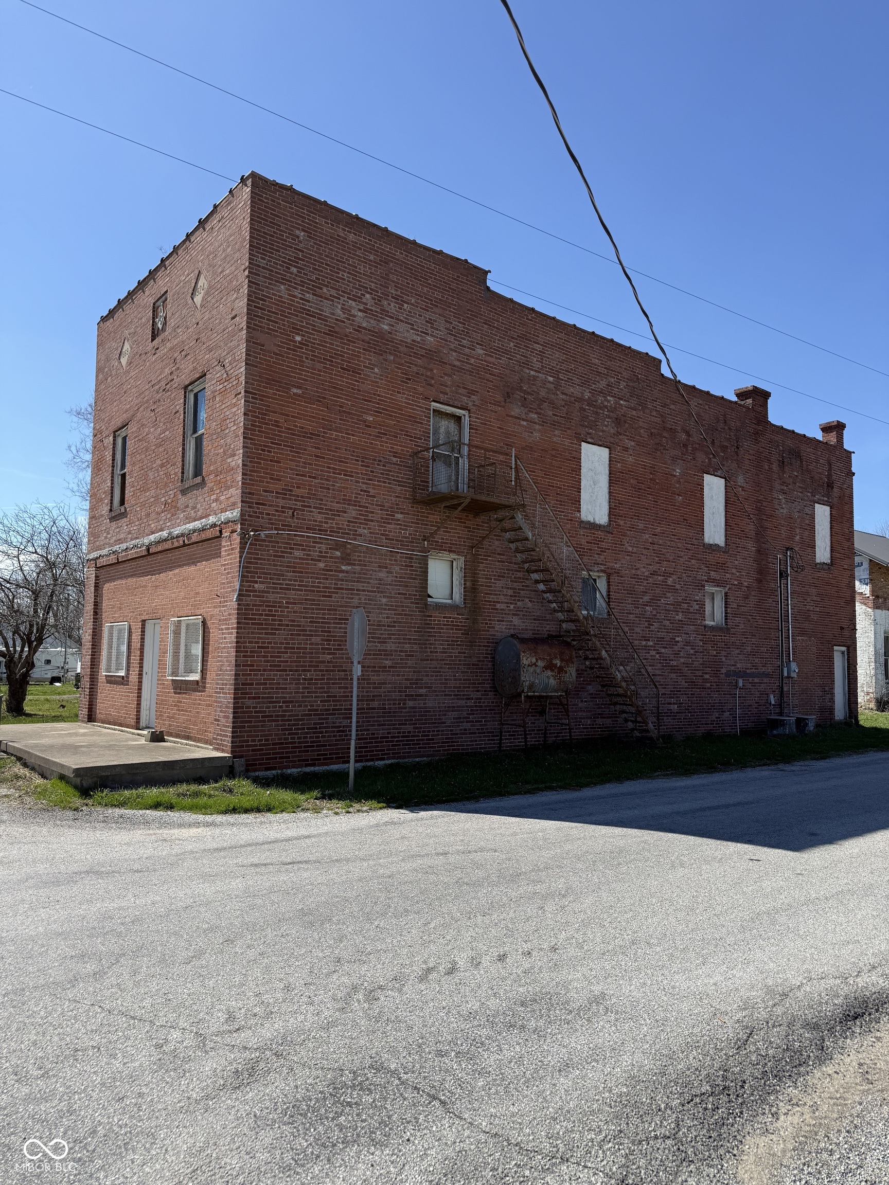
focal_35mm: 24
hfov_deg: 56.8
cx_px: 444
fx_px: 822
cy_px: 592
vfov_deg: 71.6
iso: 80
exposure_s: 1/3953
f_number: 1.78
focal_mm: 6.76
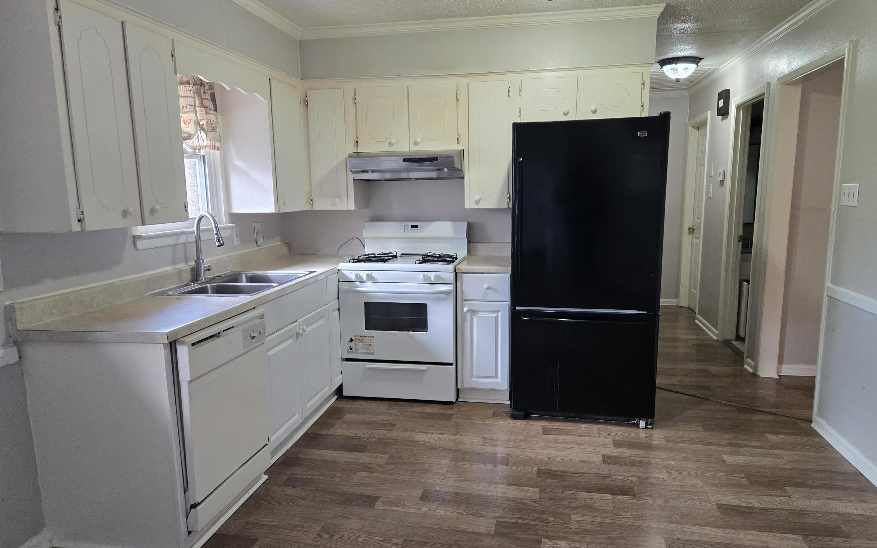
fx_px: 597
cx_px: 437
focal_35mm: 25
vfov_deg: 49.2
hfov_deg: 72.6
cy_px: 298
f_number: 1.8
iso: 400
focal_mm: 5.4
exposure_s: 1/120
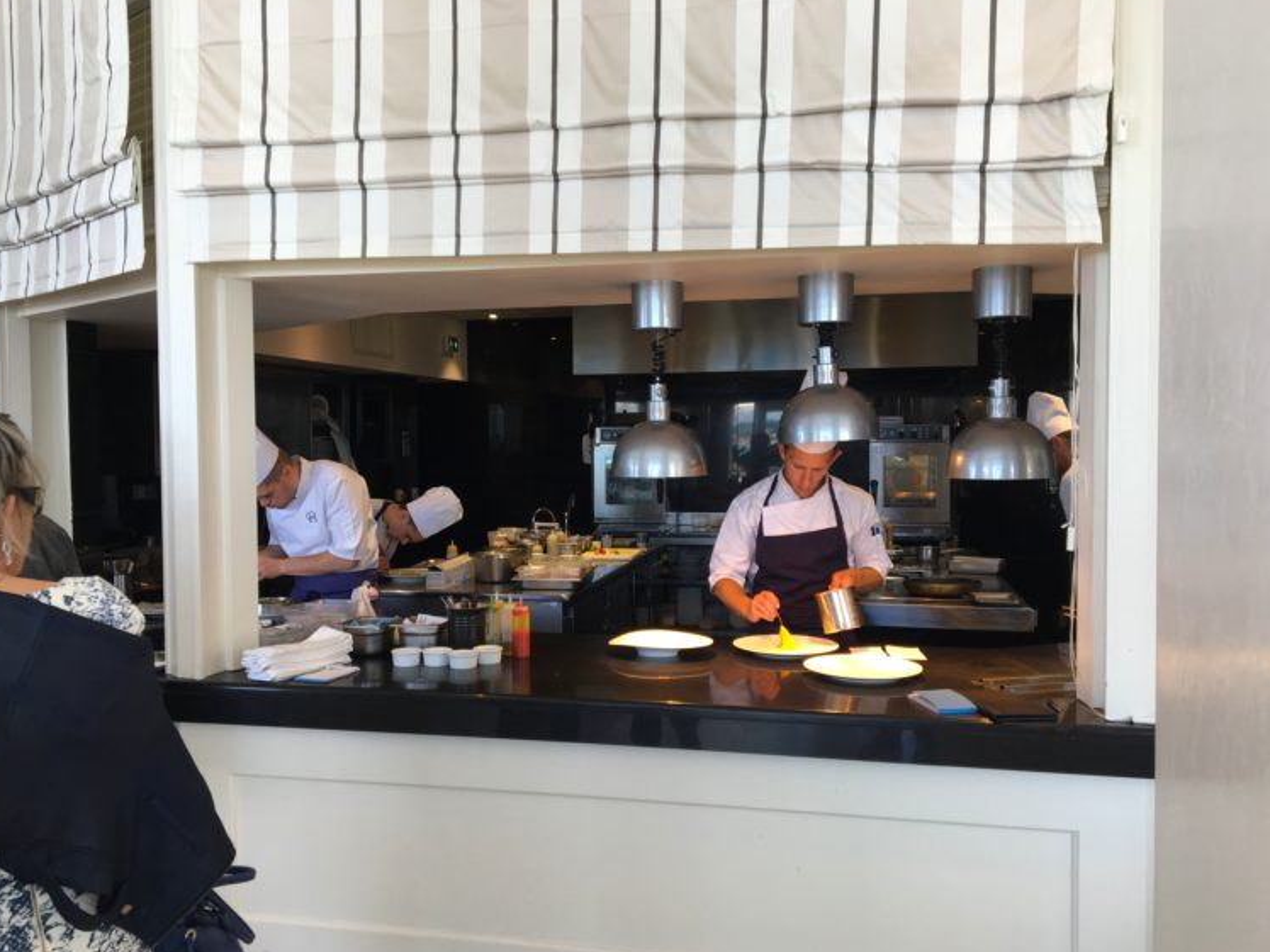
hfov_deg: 58.3
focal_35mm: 31
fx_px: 1137
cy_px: 490
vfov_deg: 45.4
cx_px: 604
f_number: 2.2
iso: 40
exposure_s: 1/100
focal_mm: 4.15
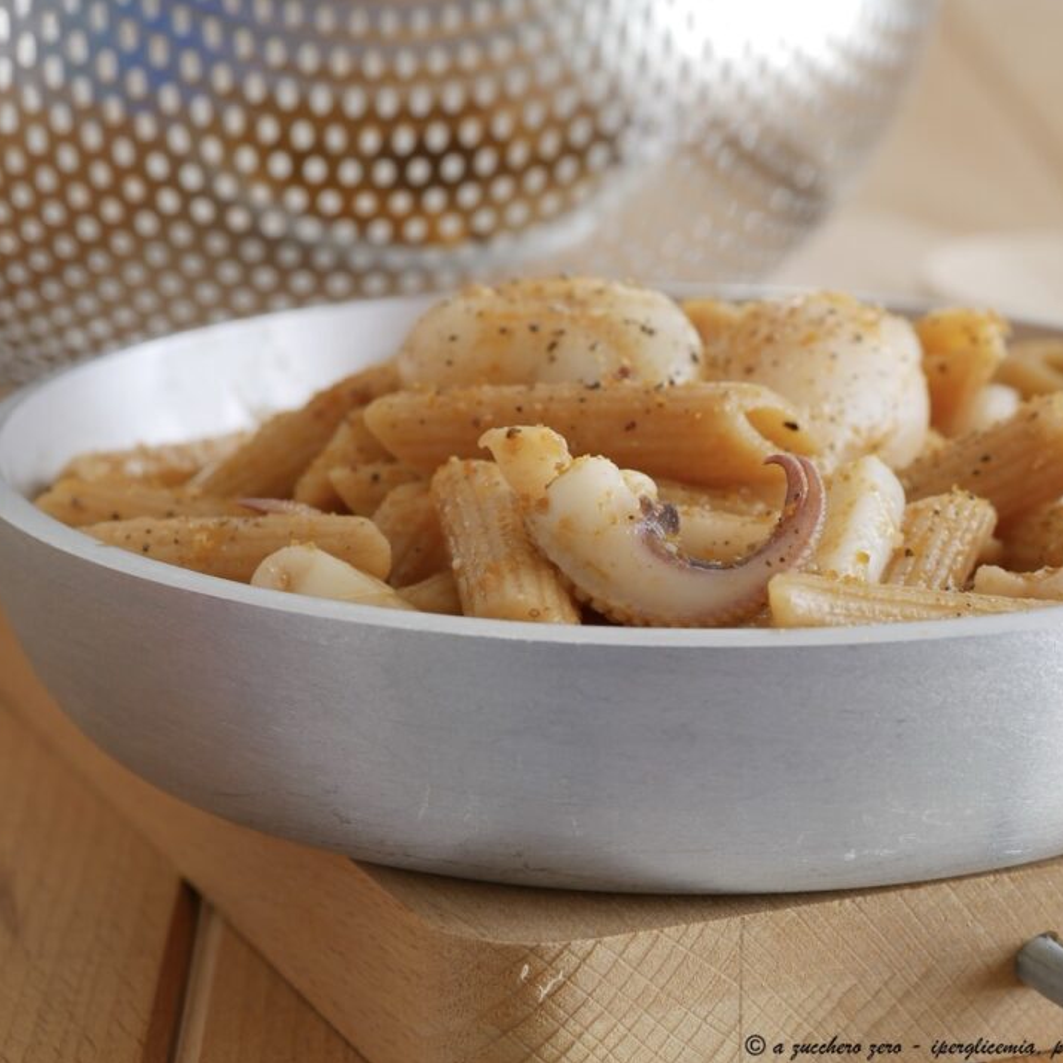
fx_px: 3544
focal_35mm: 102
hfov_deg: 17.0
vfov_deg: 17.1
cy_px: 534
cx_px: 666
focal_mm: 43
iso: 200
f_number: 5.6
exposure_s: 1/10
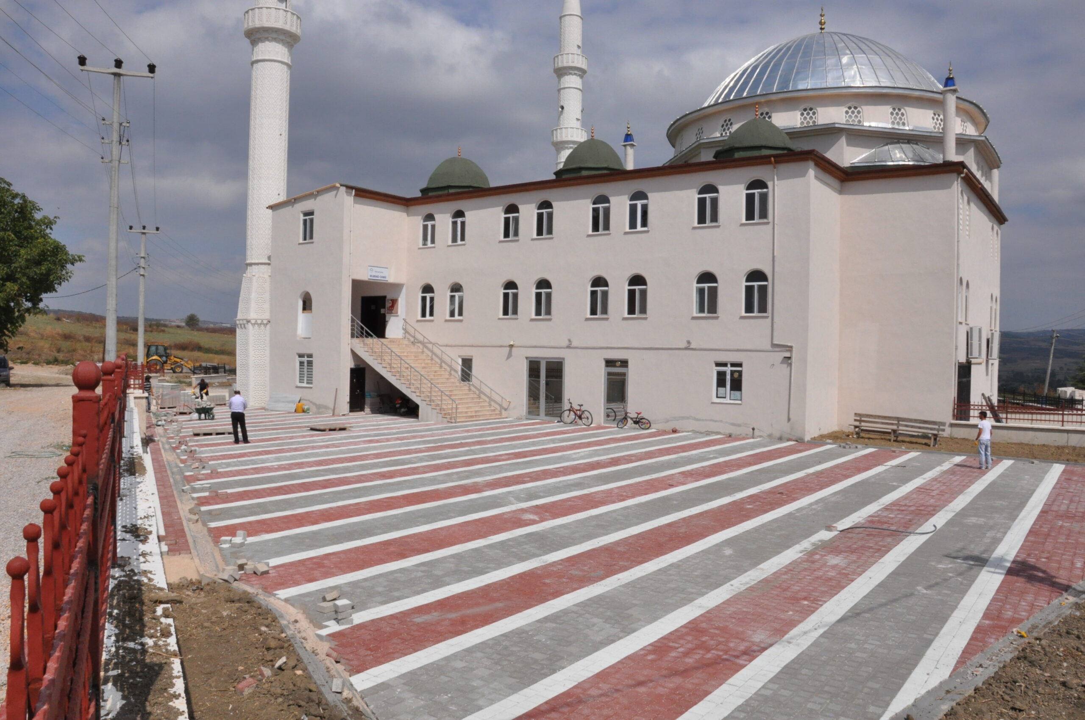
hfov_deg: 67.4
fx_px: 813
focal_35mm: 27
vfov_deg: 47.8
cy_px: 360
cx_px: 542
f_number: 18
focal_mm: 18
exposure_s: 1/1250
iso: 1250
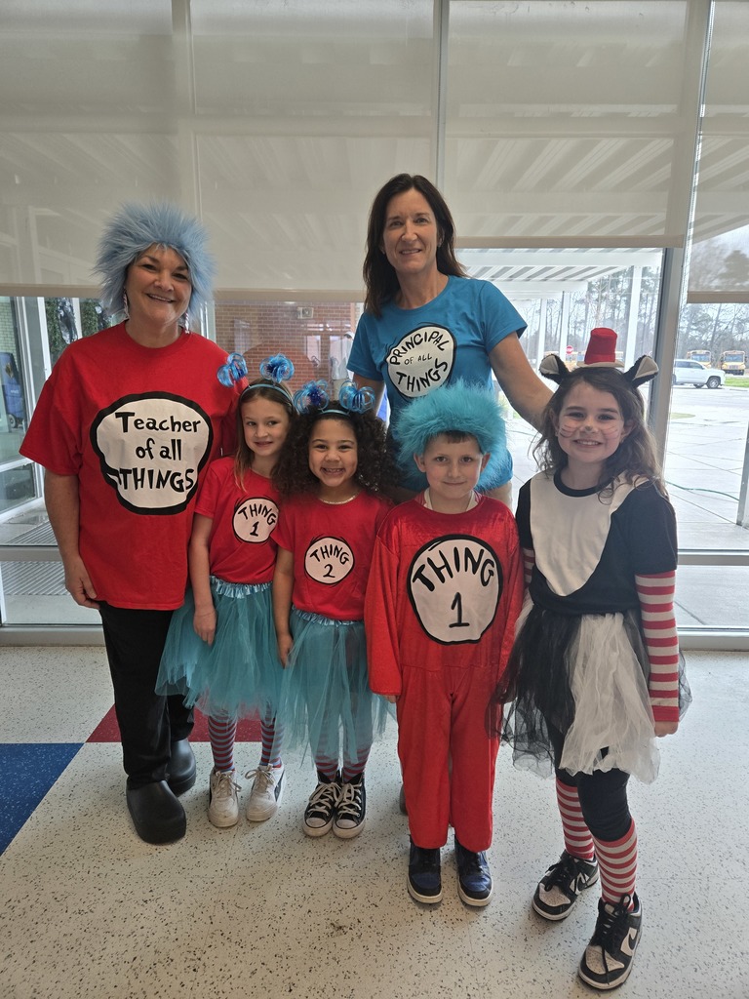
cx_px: 374
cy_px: 500
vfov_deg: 73.9
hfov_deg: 58.9
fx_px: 664
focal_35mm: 23
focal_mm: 5.4
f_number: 1.8
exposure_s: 1/508
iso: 100
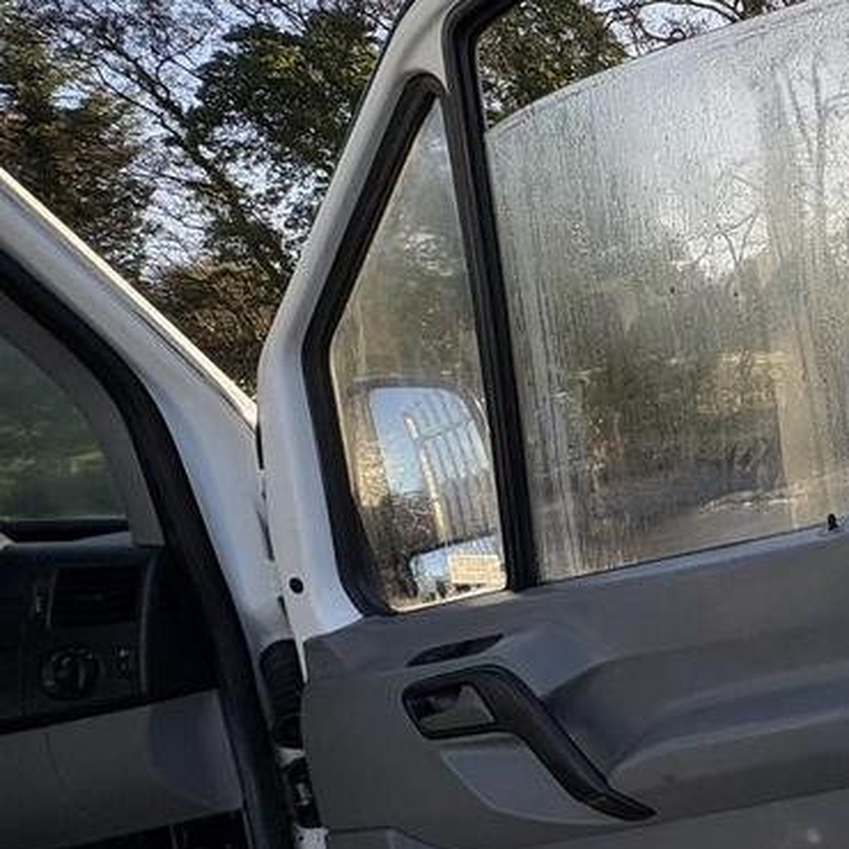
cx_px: 955
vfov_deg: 53.6
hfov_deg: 41.7
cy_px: 514
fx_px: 832
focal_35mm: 30
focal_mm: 2.22
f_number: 2.2
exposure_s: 1/552
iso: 40
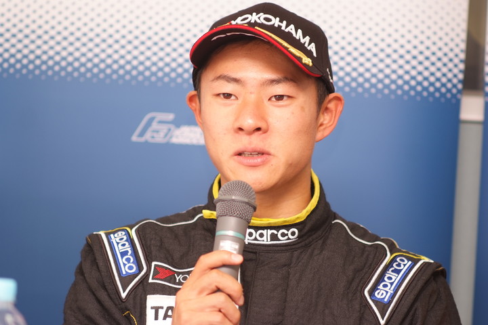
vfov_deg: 8.7
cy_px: 162
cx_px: 244
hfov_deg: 13.0
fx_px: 2142
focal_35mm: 158
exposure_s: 1/125
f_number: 2.5
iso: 250
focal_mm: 105
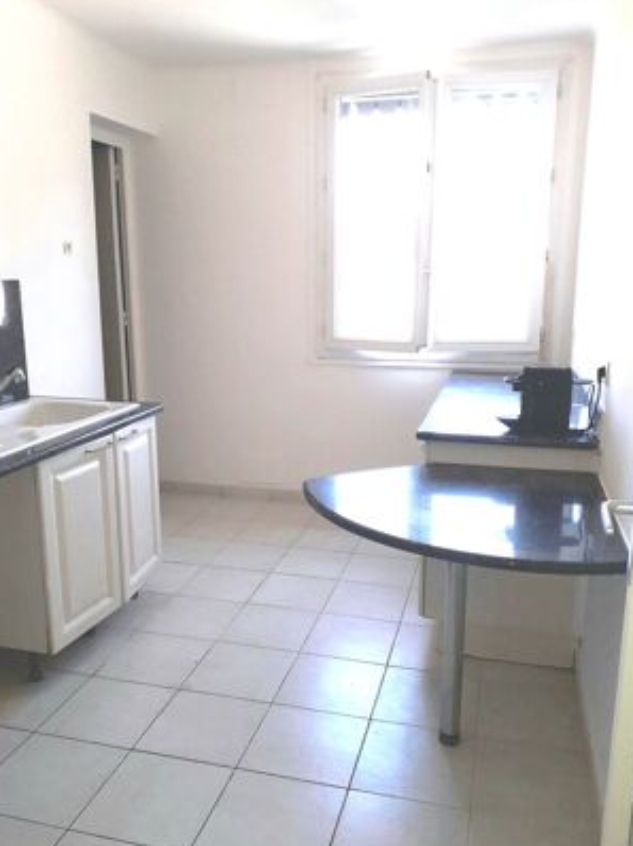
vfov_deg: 61.7
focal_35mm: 29
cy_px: 439
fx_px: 708
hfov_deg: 48.2
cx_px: 316
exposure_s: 1/110
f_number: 1.9
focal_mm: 3.6
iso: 40
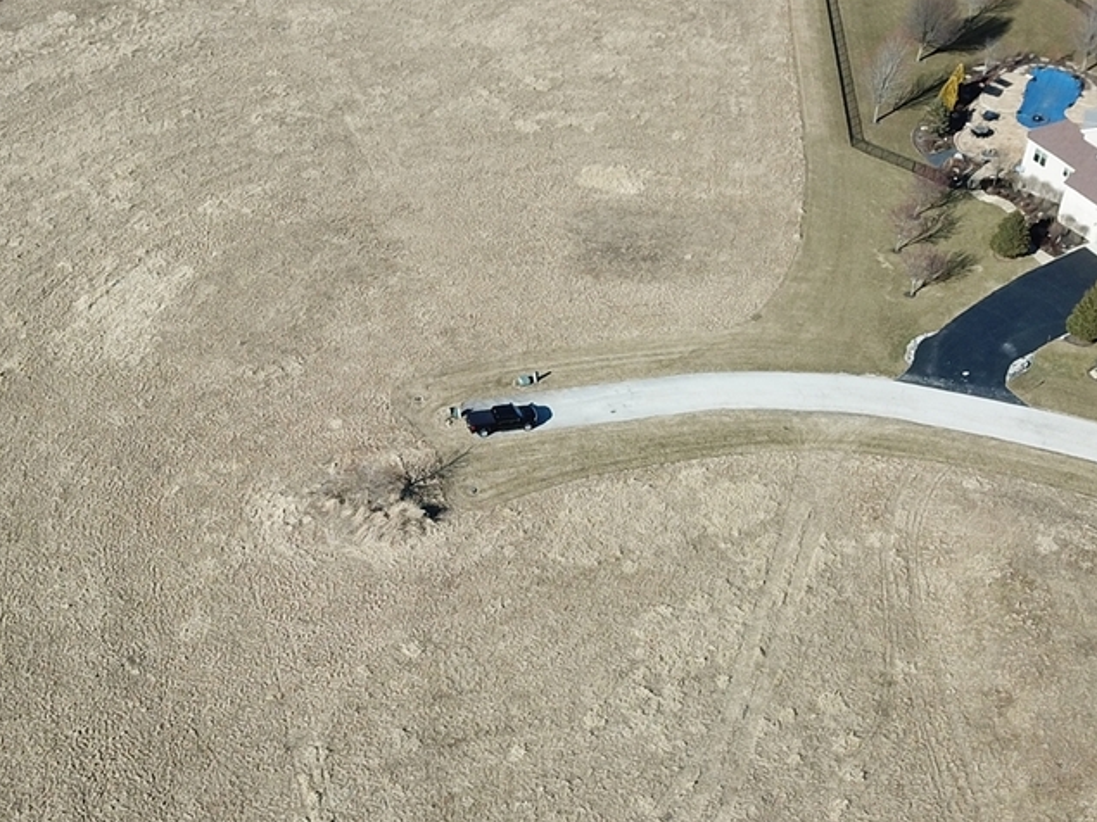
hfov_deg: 32.4
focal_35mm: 59
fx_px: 1869
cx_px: 361
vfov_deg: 24.8
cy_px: 478
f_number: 2.2
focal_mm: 4.73
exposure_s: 1/1214
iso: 100
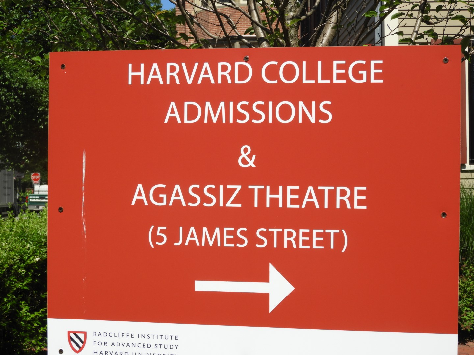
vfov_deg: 22.6
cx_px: 237
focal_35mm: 65
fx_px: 890
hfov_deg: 29.8
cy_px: 178
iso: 100
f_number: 4.2
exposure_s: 1/1000
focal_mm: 11.6
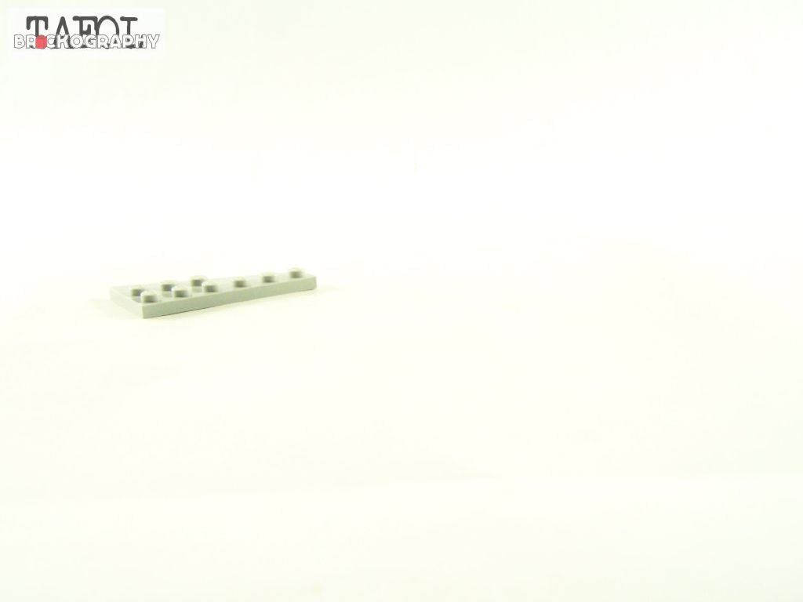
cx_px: 402
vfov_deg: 36.0
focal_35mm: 40
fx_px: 928
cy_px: 301
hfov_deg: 46.8
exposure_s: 1/60
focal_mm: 6.7
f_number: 3.2
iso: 400
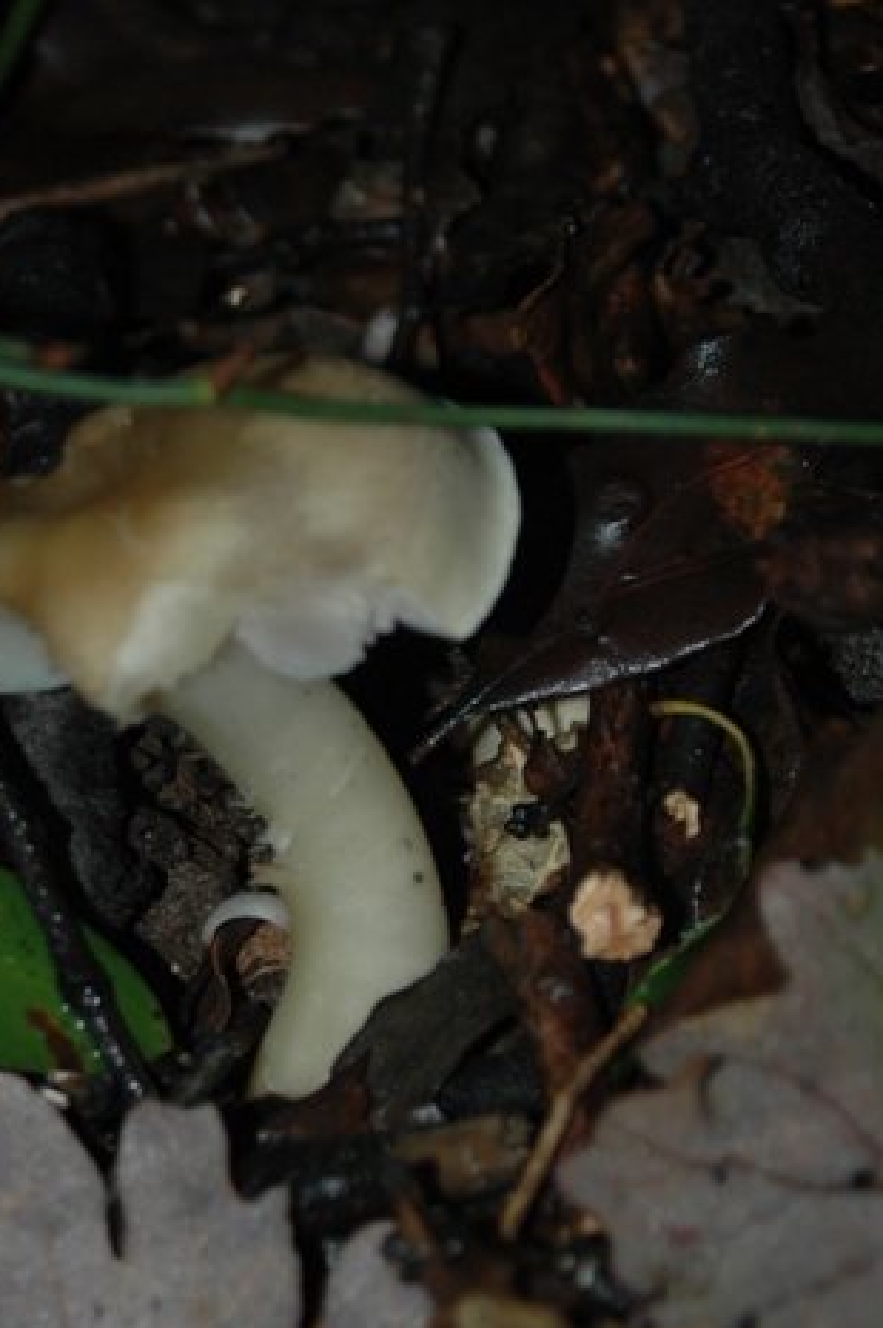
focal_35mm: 206
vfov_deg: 10.0
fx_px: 7590
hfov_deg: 6.7
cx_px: 236
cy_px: 724
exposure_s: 1/60
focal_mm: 80
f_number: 5.6
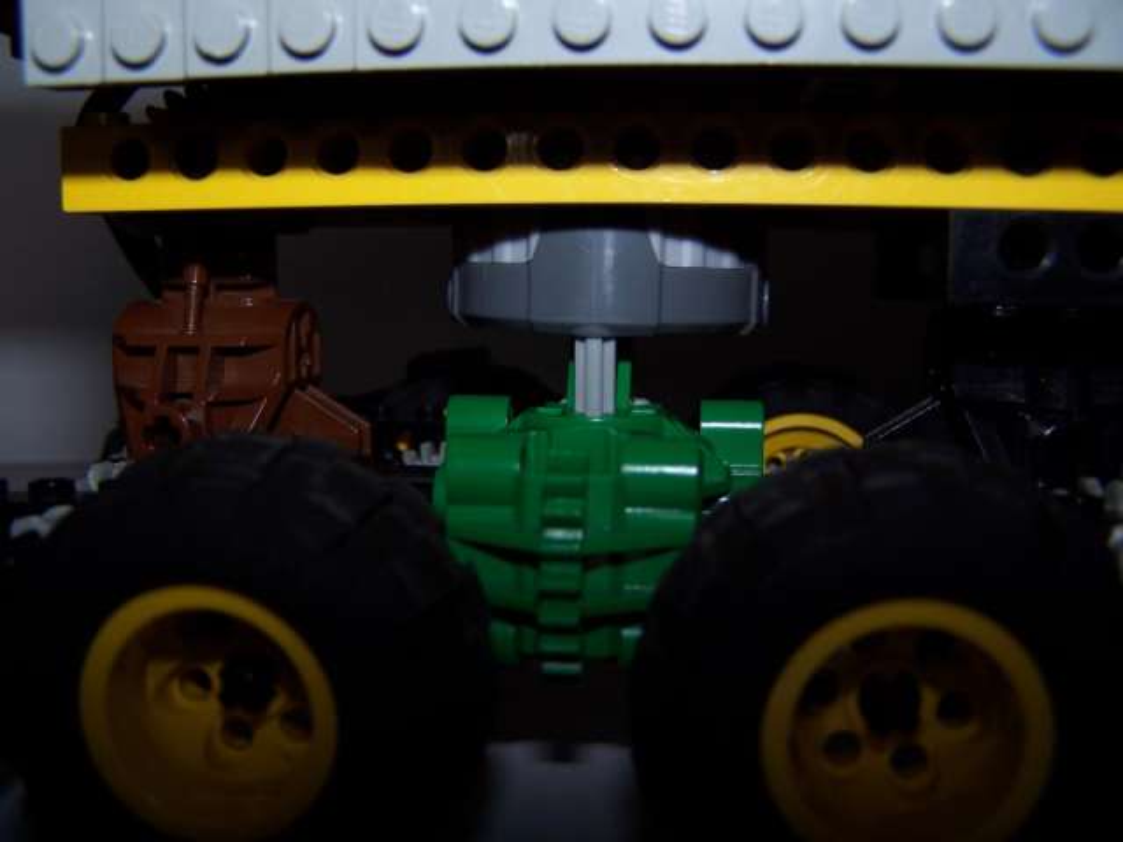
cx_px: 562
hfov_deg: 49.0
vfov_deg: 37.7
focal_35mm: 38
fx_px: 1233
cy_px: 421
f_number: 2.8
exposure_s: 1/60
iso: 80
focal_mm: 6.3
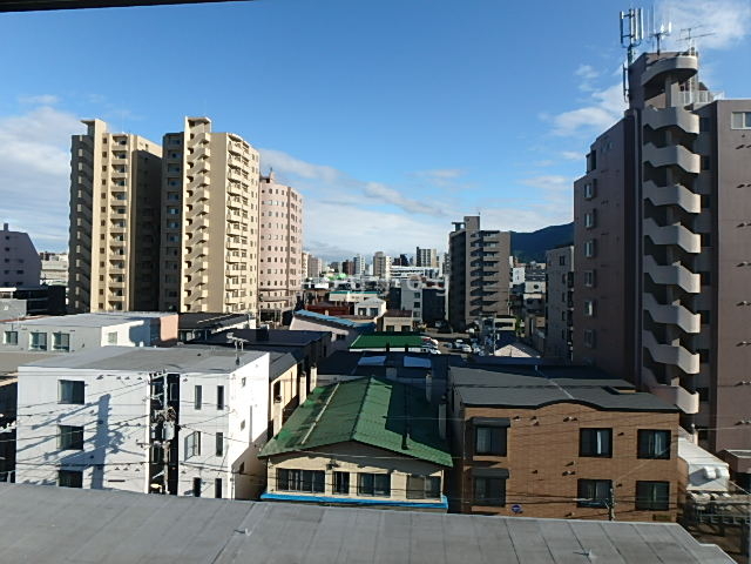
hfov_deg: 79.0
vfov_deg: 63.4
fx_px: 456
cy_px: 282
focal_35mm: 21
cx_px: 376
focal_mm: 3.7
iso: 125
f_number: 6
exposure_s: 1/500
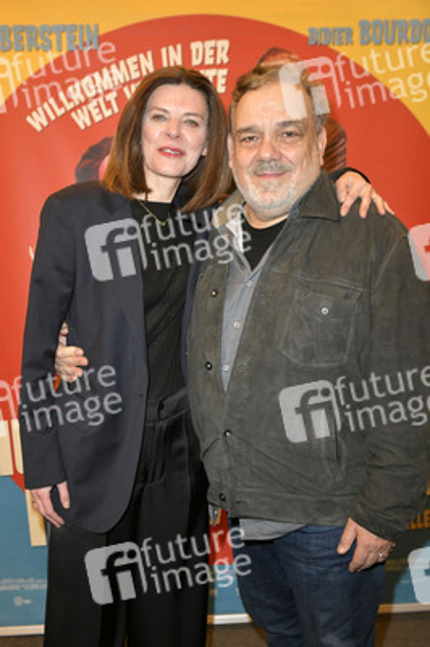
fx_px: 628
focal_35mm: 35
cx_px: 215
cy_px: 324
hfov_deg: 37.8
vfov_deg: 54.5
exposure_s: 1/125
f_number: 5
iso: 2000
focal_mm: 35
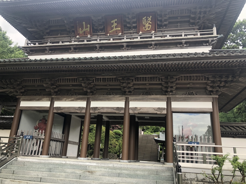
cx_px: 123
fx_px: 199
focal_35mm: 28
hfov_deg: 63.4
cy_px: 92
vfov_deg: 49.7
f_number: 1.8
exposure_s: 1/197
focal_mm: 3.99
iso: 20
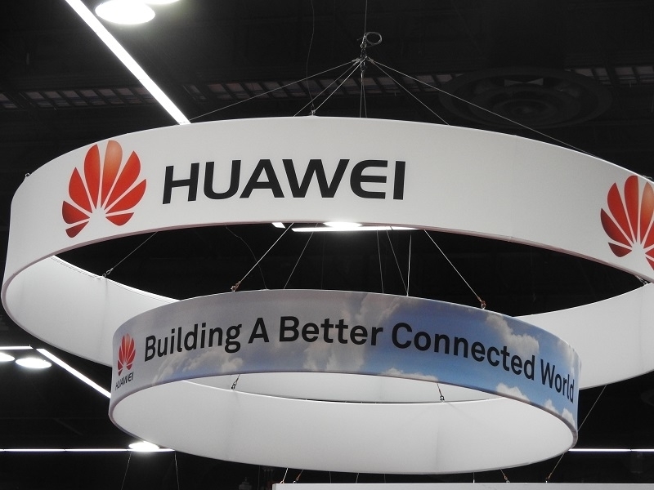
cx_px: 327
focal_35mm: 115
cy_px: 245
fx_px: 2173
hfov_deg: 17.1
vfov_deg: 12.9
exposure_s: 1/25
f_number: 5
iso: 400
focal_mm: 20.6
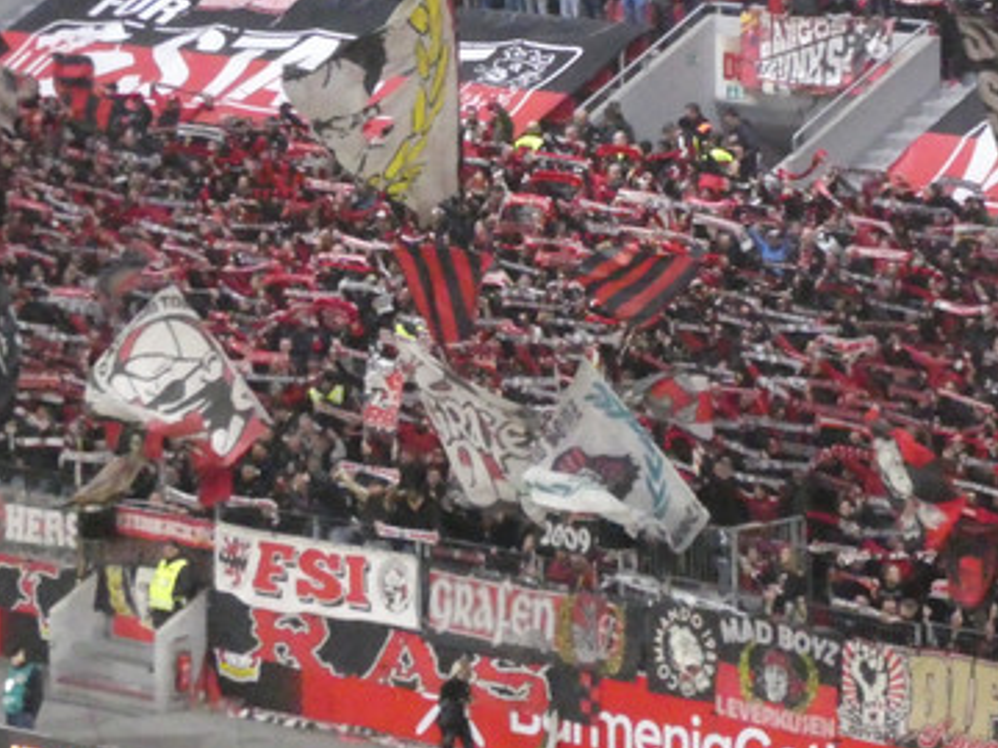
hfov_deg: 8.2
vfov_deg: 6.2
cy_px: 191
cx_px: 474
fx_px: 6919
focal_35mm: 240
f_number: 5.3
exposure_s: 1/100
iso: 3200
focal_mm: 24.2
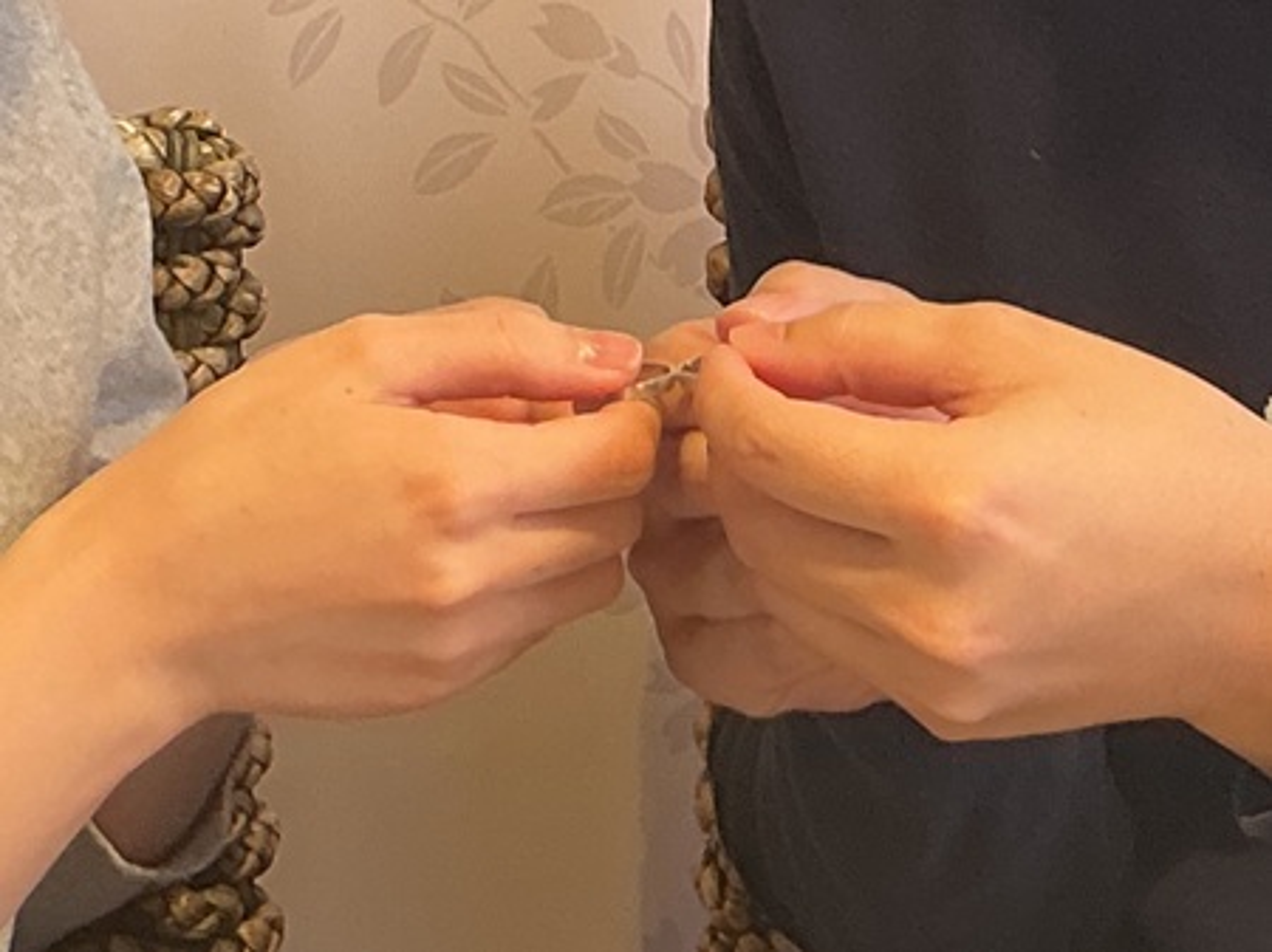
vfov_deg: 48.2
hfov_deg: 61.7
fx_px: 1065
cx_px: 636
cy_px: 476
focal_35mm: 29
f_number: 1.8
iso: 64
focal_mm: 3
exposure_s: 1/120
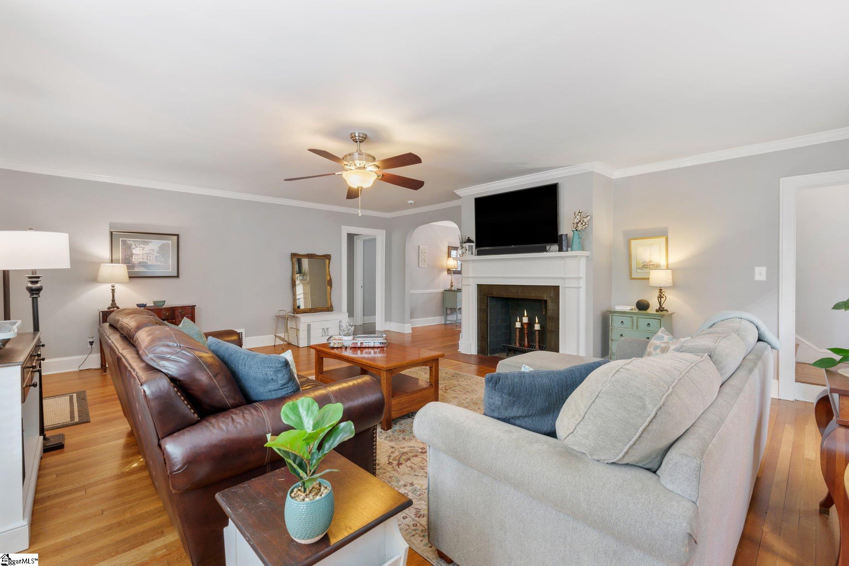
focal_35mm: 16
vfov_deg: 73.8
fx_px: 377
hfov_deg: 96.7
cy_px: 283
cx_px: 424
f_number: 9
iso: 250
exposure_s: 1.3
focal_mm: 16
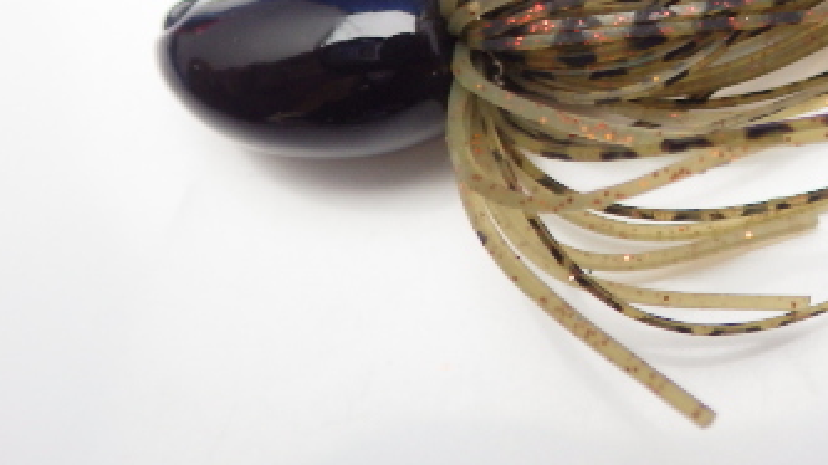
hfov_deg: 31.0
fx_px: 1427
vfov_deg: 17.7
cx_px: 738
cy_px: -87
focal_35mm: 65
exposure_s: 1/45
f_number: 2.3
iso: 320
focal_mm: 5.5
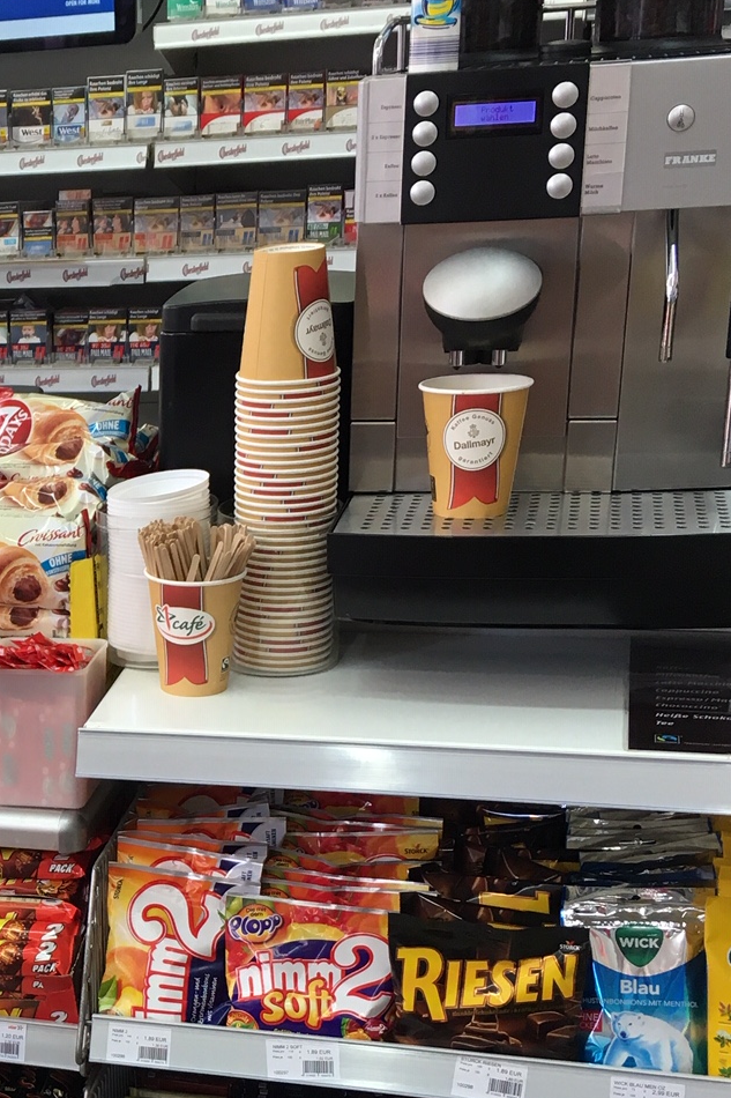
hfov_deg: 19.8
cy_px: 806
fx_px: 1950
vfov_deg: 31.0
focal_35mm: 64
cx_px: -173
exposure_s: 1/33
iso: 25
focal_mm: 4.15
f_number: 2.2
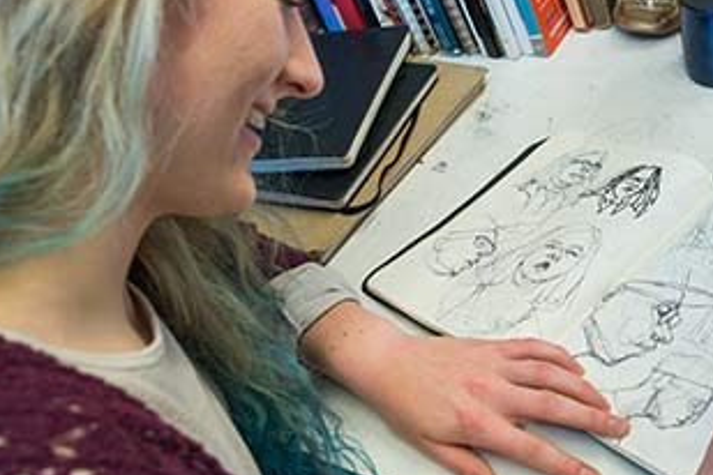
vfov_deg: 29.7
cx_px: 607
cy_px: 176
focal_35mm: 45
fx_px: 891
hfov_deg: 41.0
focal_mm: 24
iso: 400
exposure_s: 1/60
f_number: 5.6
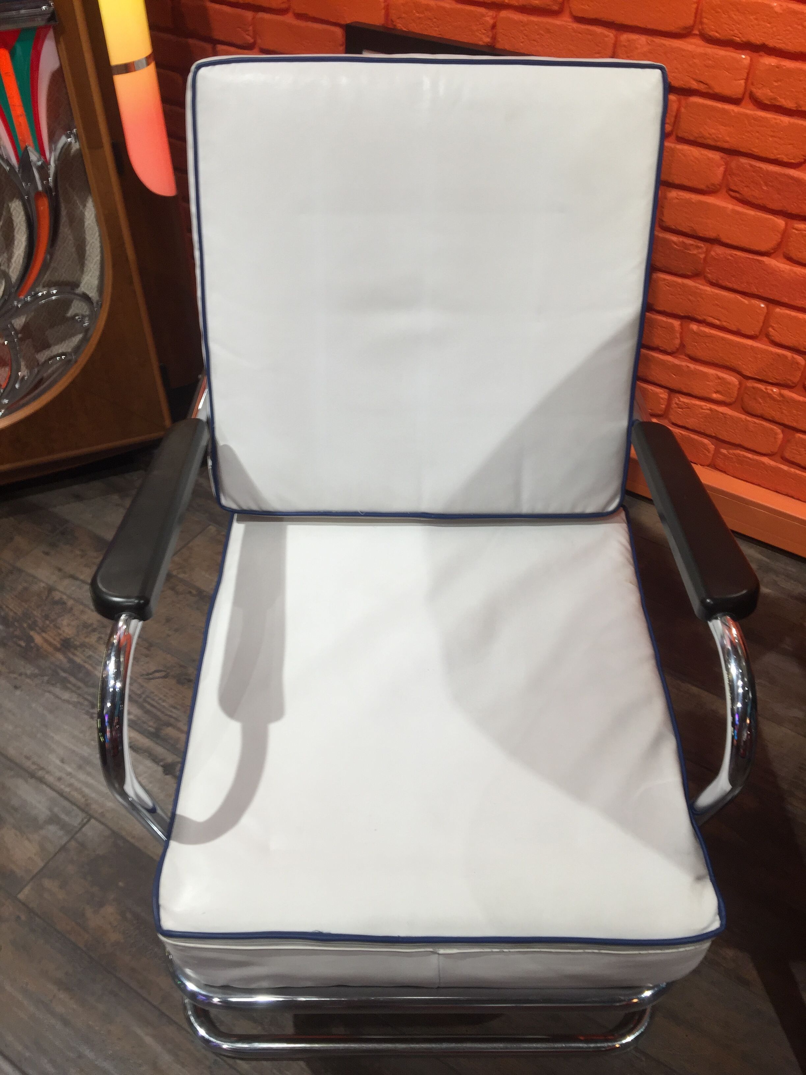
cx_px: 403
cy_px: 538
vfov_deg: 61.7
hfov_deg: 48.2
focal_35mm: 29
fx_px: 900
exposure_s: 1/50
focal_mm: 4.15
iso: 40
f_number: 2.2
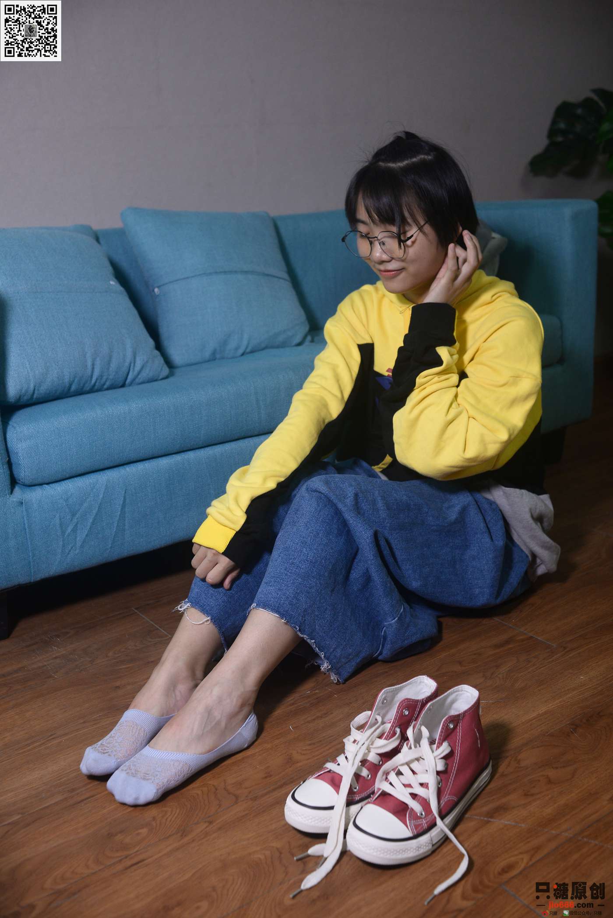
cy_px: 459
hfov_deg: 37.9
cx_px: 306
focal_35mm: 35
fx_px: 893
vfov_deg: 54.4
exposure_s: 1/250
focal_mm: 35
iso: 800
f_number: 5
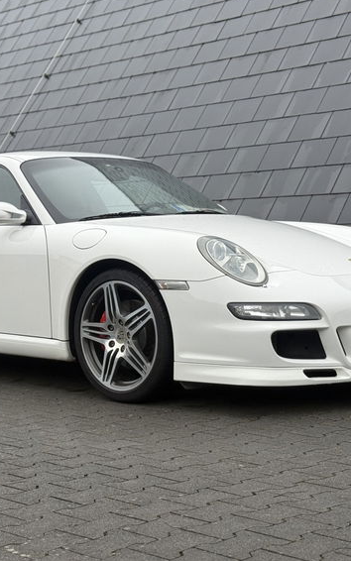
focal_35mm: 69
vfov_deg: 29.8
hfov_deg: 18.9
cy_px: 280
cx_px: 145
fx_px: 1056
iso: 64
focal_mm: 6.76
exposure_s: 1/895
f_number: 1.78
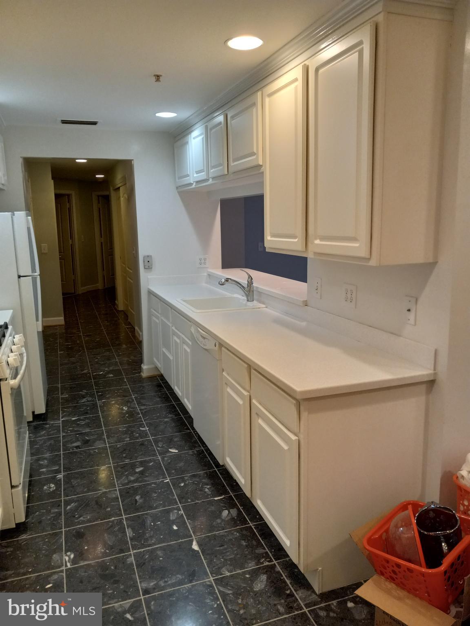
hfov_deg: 51.4
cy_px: 313
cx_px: 235
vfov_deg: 65.3
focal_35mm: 27
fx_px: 489
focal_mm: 3.94
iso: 160
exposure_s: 1/120
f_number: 1.8
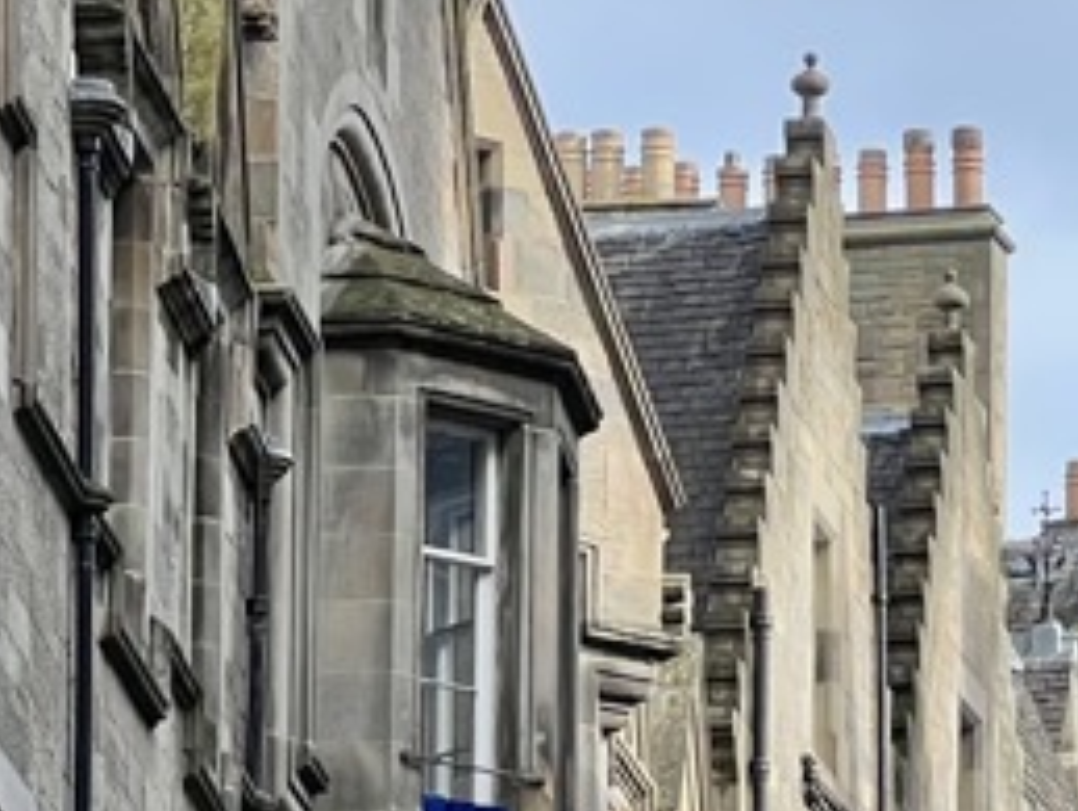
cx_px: 612
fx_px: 8888
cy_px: 1422
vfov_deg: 5.2
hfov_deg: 6.9
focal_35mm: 285
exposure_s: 1/278
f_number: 2.8
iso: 32
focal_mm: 9
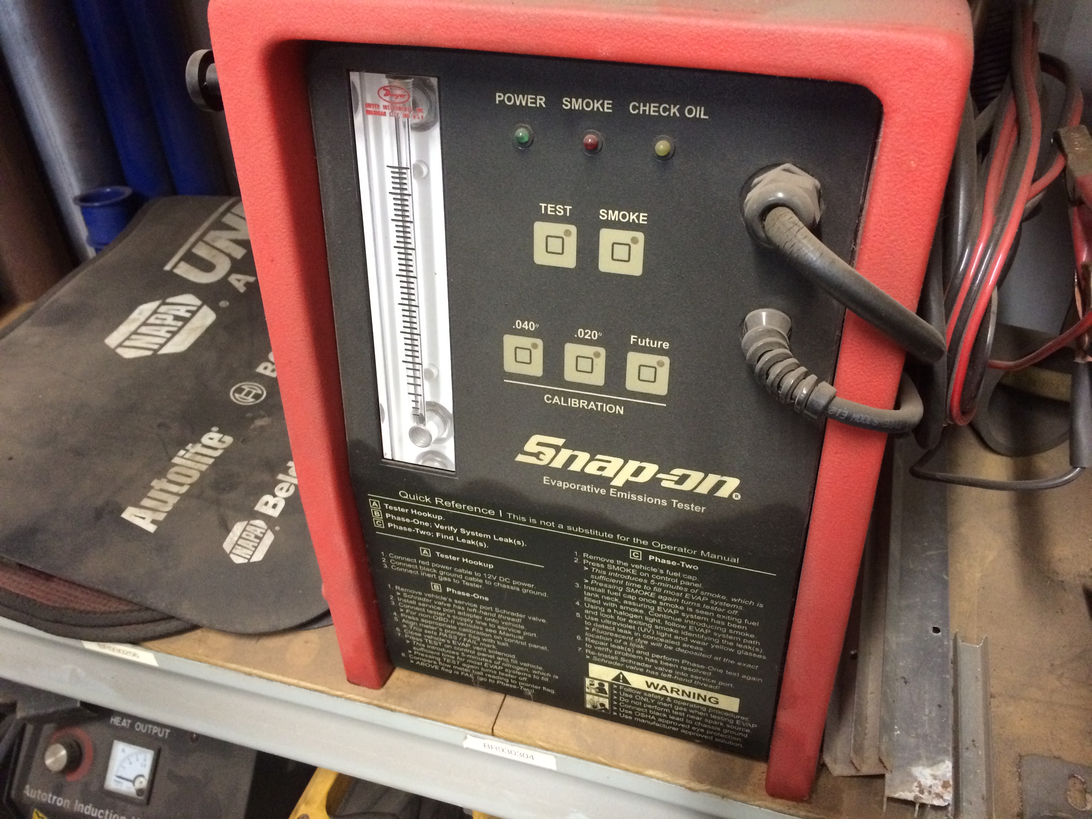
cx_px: 546
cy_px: 410
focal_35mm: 29
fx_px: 915
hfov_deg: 61.7
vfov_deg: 48.2
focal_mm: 4.15
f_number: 2.2
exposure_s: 1/15
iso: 320
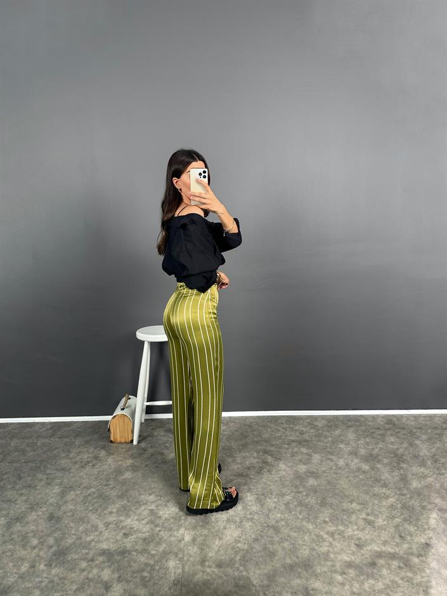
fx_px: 413
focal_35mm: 24
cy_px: 298
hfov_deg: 56.8
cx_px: 224
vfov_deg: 71.6
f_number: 1.78
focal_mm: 6.86
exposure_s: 1/121
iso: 125
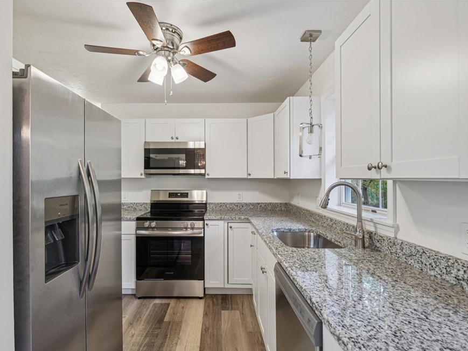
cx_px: 215
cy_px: 182
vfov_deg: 74.7
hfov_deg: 90.8
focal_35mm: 17
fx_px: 230
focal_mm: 10
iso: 400
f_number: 5.6
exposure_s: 1/15
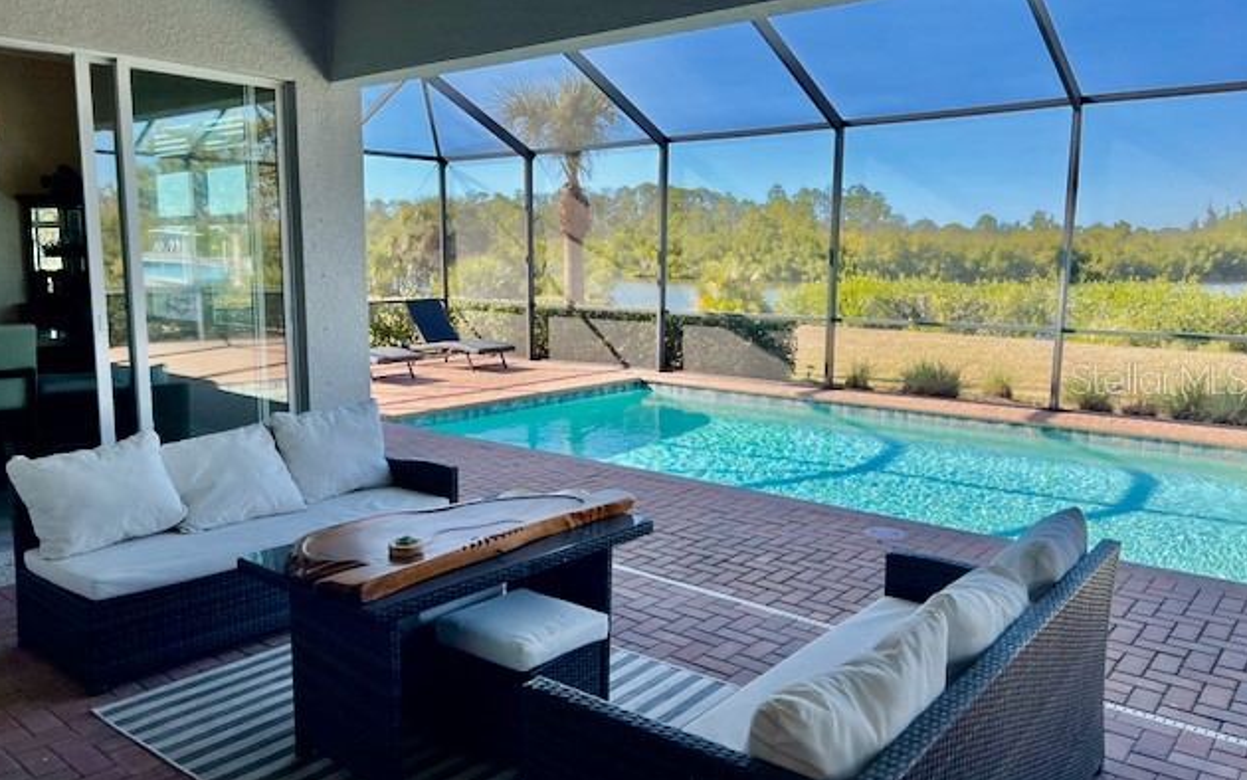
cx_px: 624
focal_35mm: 28
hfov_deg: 66.5
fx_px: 952
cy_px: 378
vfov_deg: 44.6
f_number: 1.5
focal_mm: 5.7
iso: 50
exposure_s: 1/763
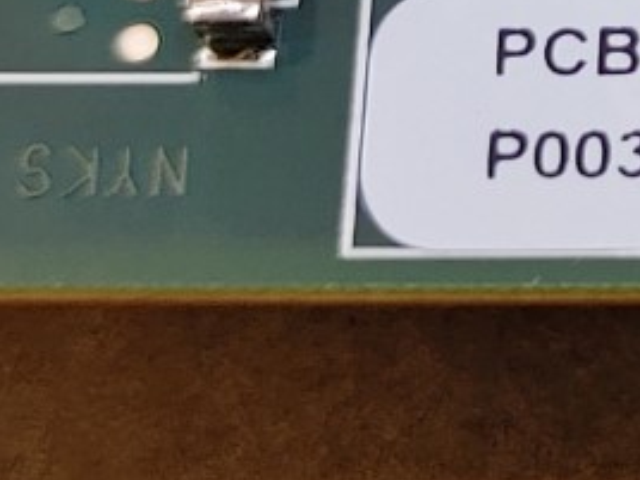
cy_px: -310
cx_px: 1333
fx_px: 4067
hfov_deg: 8.5
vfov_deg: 6.6
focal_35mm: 220
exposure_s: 1/236
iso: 50
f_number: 1.8
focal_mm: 4.36
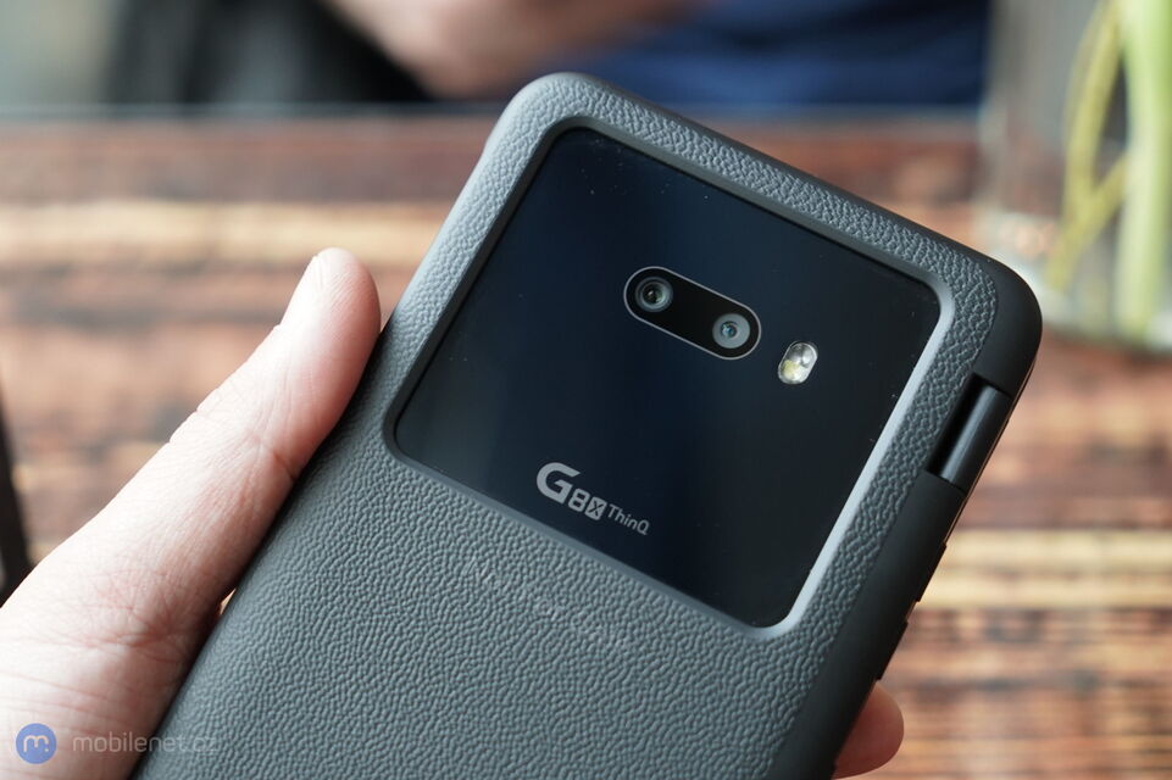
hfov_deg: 37.5
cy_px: 390
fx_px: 1725
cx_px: 586
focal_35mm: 53
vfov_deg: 25.5
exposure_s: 1/200
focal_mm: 53
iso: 1250
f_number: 4
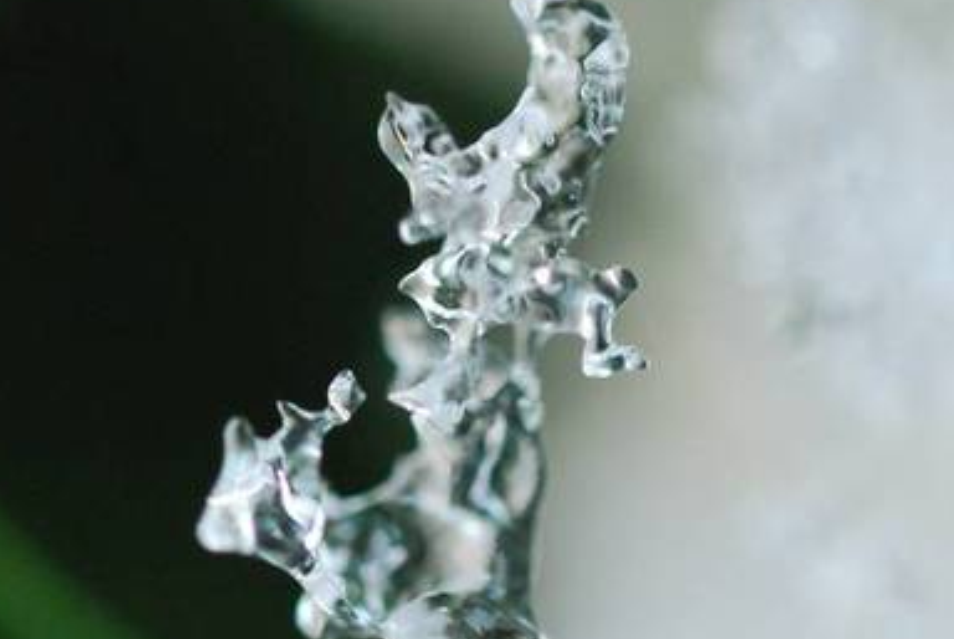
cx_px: 601
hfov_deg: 12.5
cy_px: 306
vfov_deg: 8.4
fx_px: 4351
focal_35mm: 164
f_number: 3.8
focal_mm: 60
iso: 1600
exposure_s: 1/320
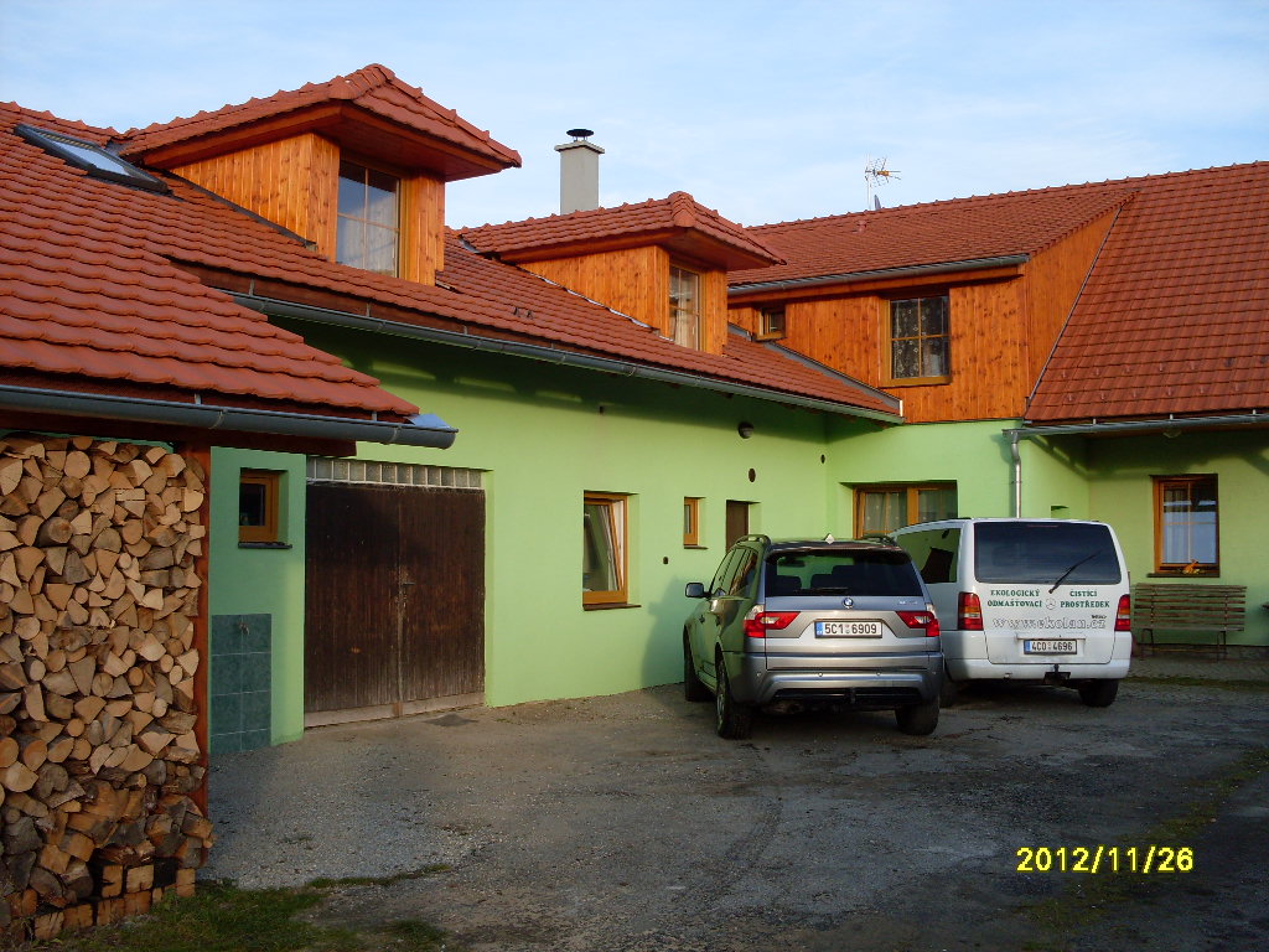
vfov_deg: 37.7
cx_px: 634
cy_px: 476
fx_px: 1393
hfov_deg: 49.0
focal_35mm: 38
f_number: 2.8
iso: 80
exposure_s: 1/500
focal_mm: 6.3
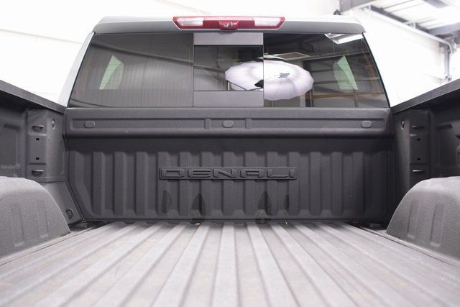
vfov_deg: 36.9
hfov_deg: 53.1
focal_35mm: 36
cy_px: 154
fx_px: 460
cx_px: 230
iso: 1600
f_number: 2.8
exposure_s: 1/40
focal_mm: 24
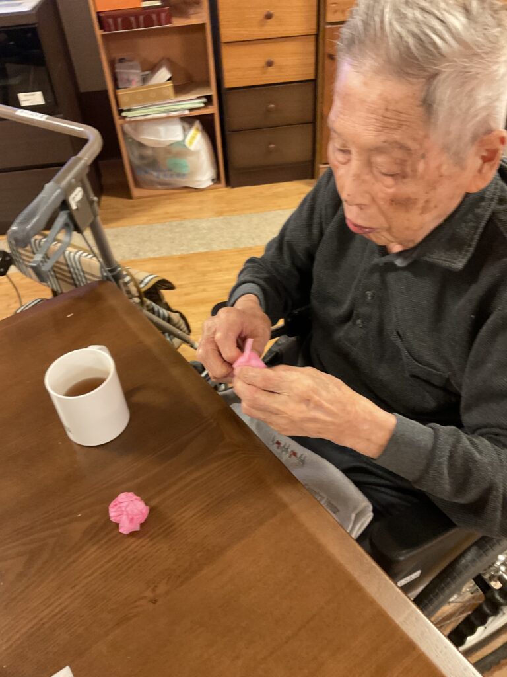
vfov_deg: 61.7
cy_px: 338
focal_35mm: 29
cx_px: 254
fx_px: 566
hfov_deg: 48.2
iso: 320
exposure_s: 1/40
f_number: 1.8
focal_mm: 3
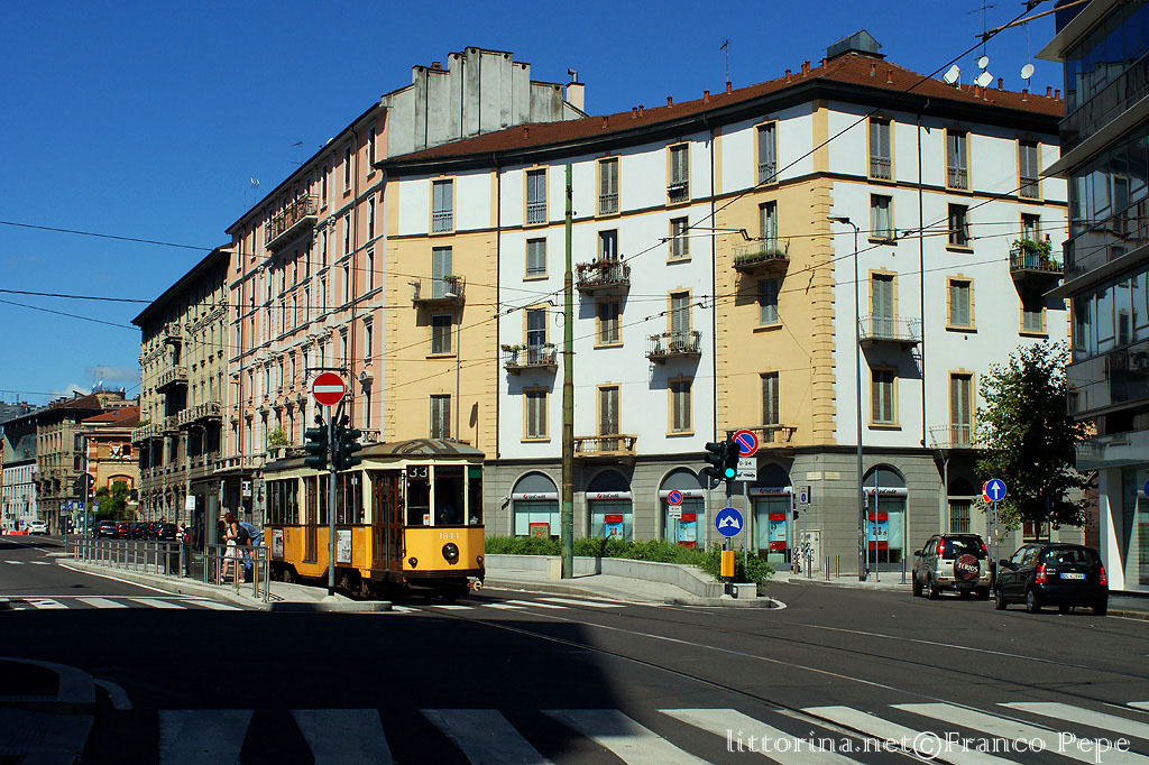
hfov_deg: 43.6
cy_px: 382
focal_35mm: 45
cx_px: 574
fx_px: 1436
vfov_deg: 29.8
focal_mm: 30
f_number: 11
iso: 200
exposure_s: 1/640
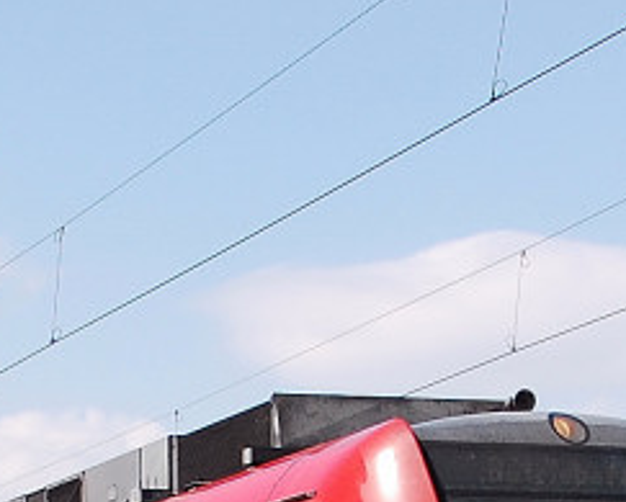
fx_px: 4619
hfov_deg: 7.7
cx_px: -59
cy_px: 748
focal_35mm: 249
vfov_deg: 6.2
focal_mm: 42
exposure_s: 1/1250
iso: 400
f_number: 6.3
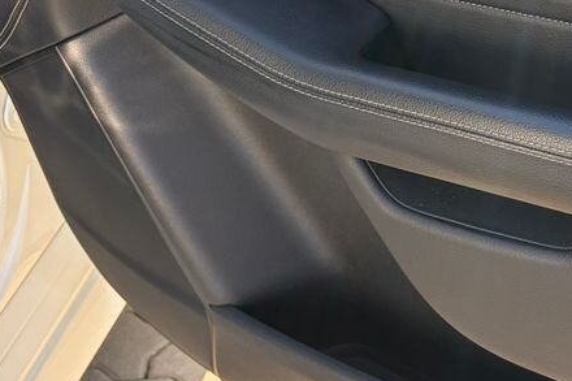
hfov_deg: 30.2
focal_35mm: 63
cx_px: 536
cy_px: 62
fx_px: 1001
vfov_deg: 21.2
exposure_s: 1/204
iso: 50
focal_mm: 5.96
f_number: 1.6
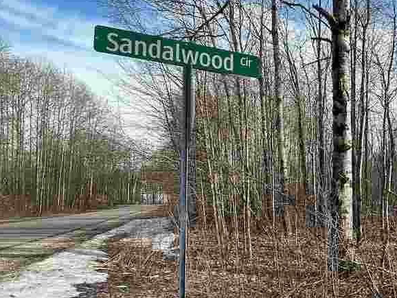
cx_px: 361
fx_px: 356
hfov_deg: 51.2
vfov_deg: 45.3
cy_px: 172
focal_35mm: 31
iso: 40
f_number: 2.2
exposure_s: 1/400
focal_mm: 2.22
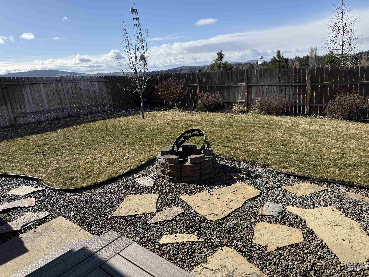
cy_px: 138
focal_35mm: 24
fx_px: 256
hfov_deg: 71.6
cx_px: 184
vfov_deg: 56.8
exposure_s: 1/4405
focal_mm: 6.76
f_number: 1.78
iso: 80
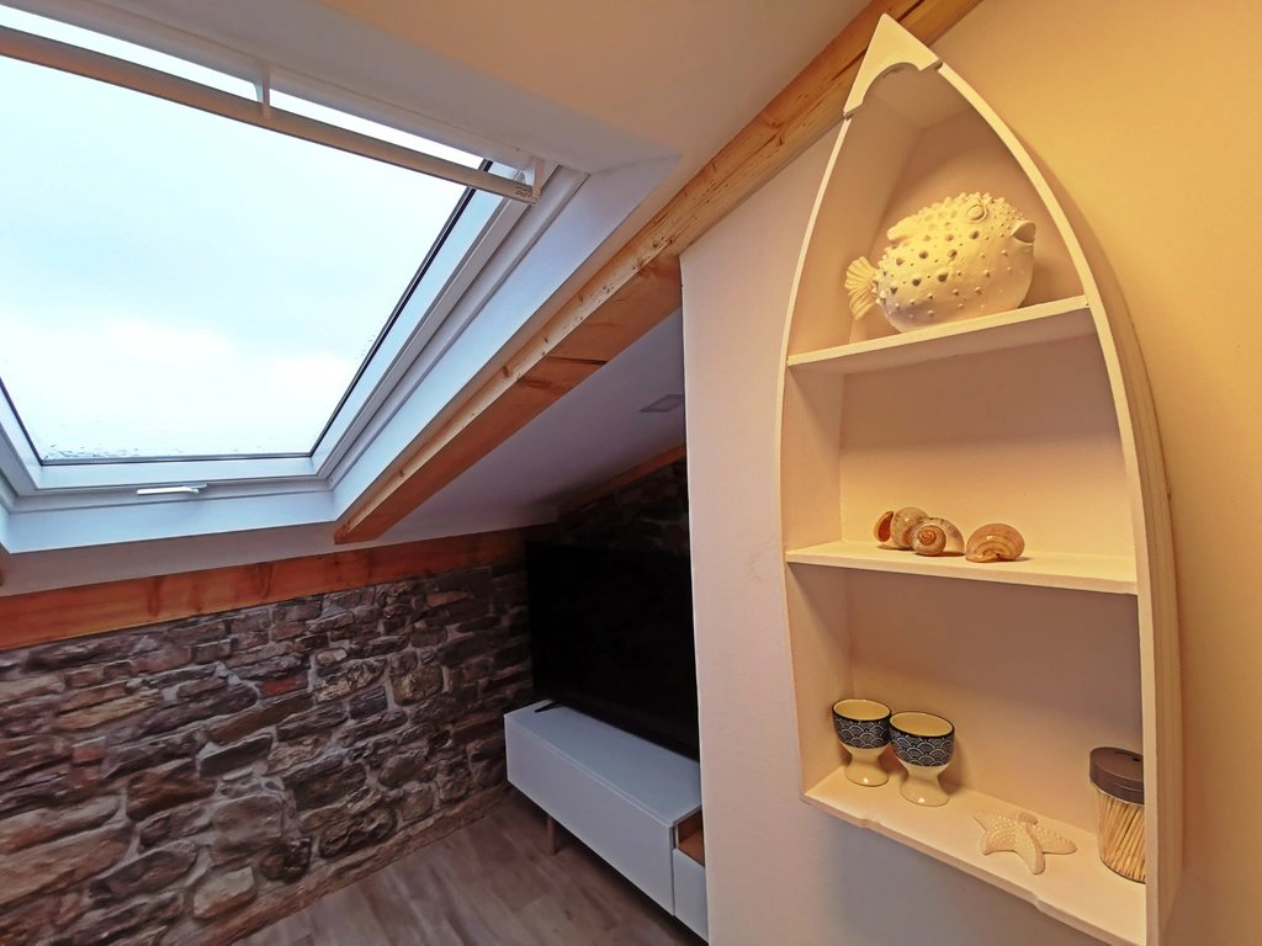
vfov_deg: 78.1
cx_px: 631
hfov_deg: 94.5
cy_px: 473
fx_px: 583
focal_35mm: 16
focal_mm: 2.35
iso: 200
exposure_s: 1/100
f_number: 2.2
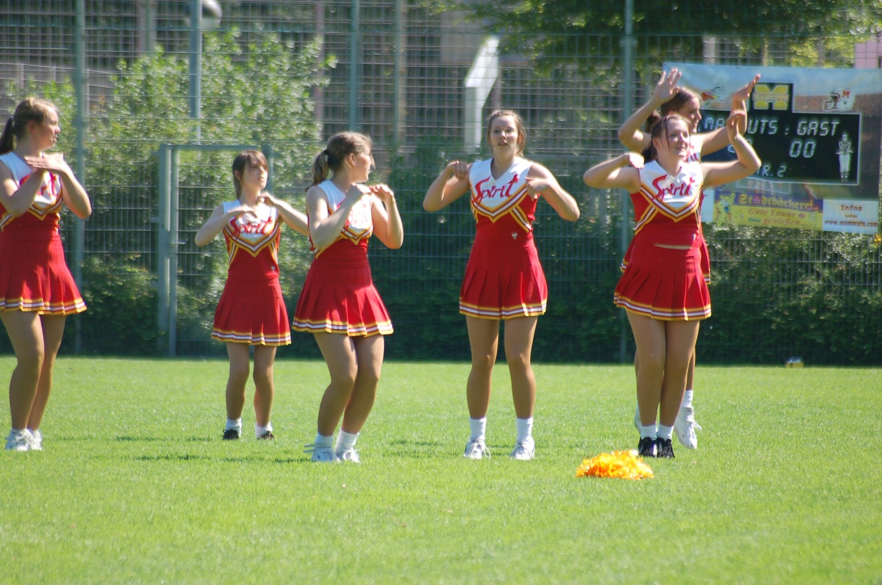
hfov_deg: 4.6
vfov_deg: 3.0
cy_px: 292
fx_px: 11004
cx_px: 441
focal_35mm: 450
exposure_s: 1/640
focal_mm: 300
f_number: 5.6
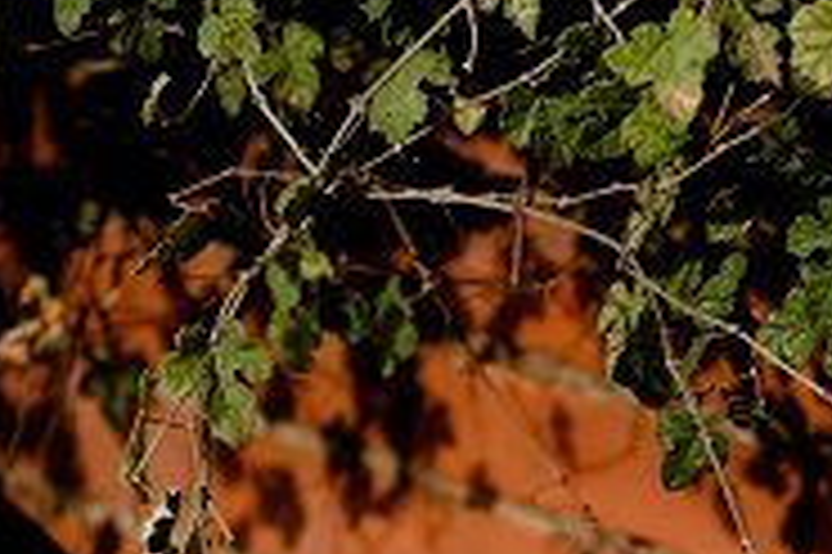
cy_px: 838
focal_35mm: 303
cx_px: 670
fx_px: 6996
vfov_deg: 4.5
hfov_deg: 6.8
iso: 100
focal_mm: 70
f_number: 2.8
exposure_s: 1/1250
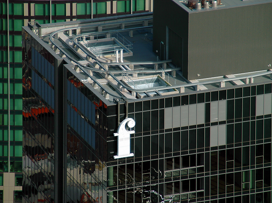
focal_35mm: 245
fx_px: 1925
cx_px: 130
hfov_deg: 8.1
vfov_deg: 6.1
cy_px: 102
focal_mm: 150
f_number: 6.3
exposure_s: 1/250
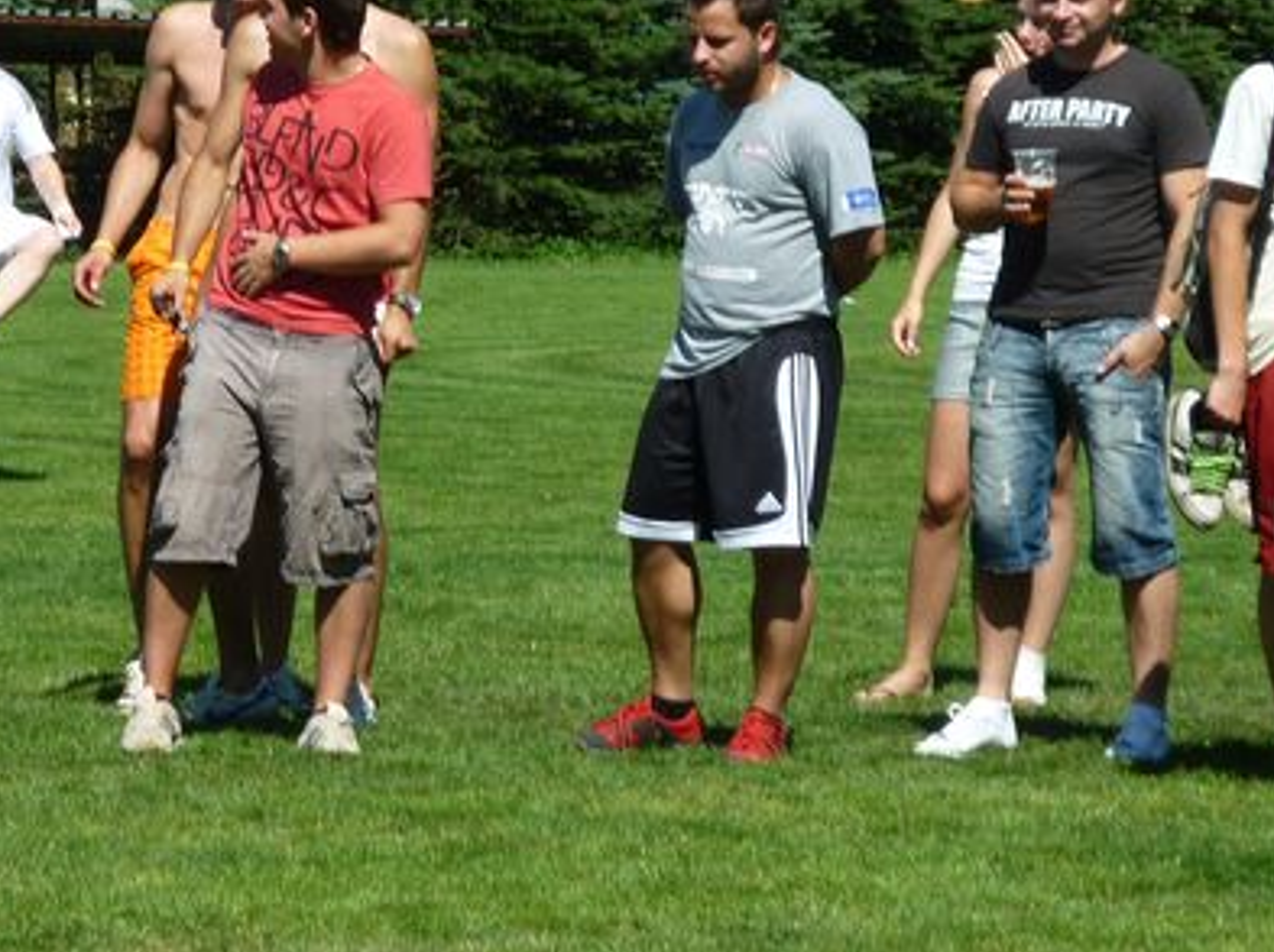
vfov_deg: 5.5
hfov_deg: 7.4
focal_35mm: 269
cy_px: 269
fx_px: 9891
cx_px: 224
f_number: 5.9
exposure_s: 1/320
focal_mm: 22
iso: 80
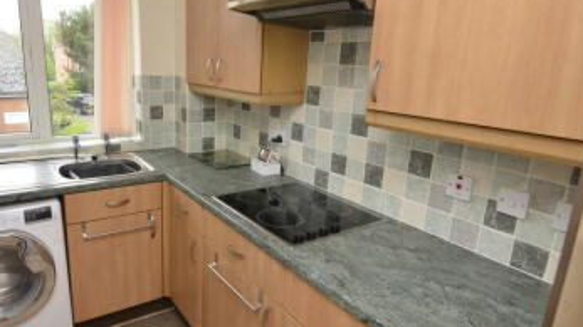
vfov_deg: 48.1
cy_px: 150
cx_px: 225
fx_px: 367
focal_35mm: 24
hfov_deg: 75.9
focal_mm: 11
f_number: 4.5
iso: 200
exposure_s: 1/100
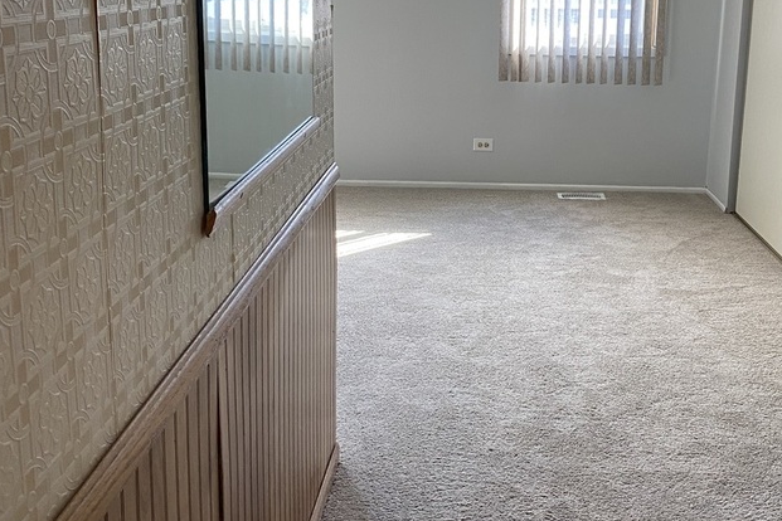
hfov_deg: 41.6
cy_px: 185
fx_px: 1021
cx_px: 496
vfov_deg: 28.5
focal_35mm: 47
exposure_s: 1/60
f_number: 1.8
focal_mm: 4.25
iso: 80
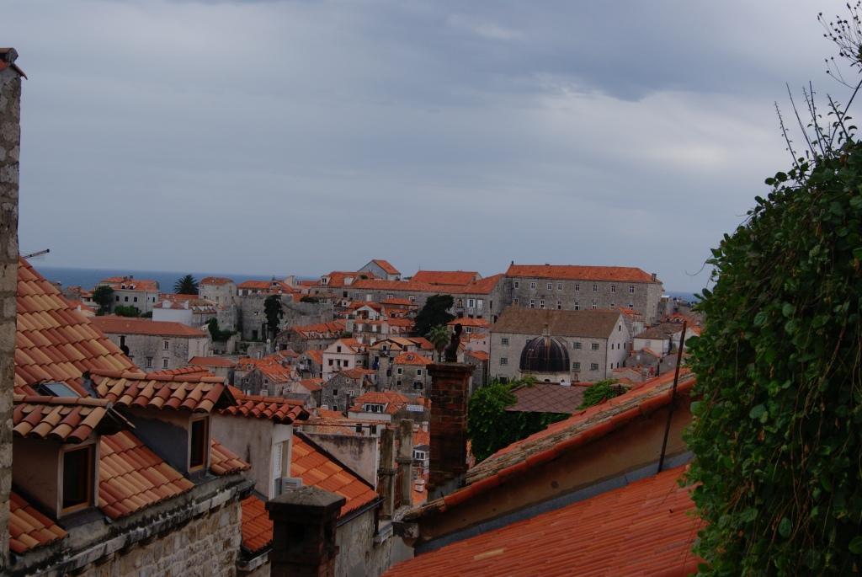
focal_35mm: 52
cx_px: 431
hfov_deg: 37.8
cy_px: 288
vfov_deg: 25.8
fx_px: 1258
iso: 100
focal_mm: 35
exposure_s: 1/200
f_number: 11
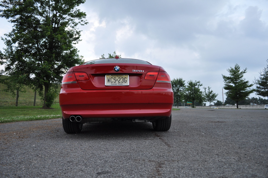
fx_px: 201
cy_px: 89
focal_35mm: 27
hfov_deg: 67.4
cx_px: 134
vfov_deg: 47.8
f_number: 4
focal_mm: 18
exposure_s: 1/60
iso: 400
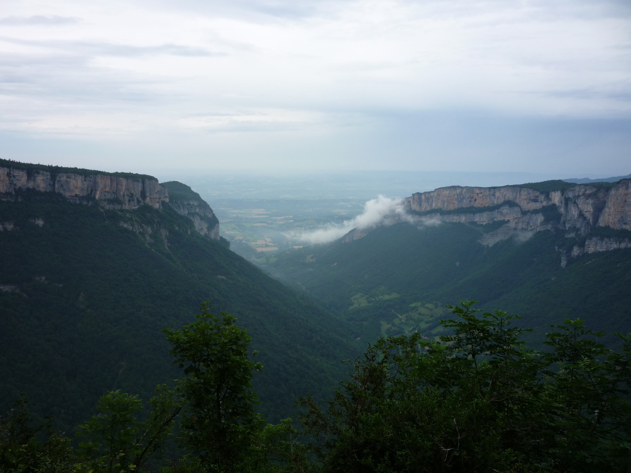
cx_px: 316
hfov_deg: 60.0
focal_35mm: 30
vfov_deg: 46.8
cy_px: 236
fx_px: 547
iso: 100
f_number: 4
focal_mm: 5.2
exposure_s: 1/400
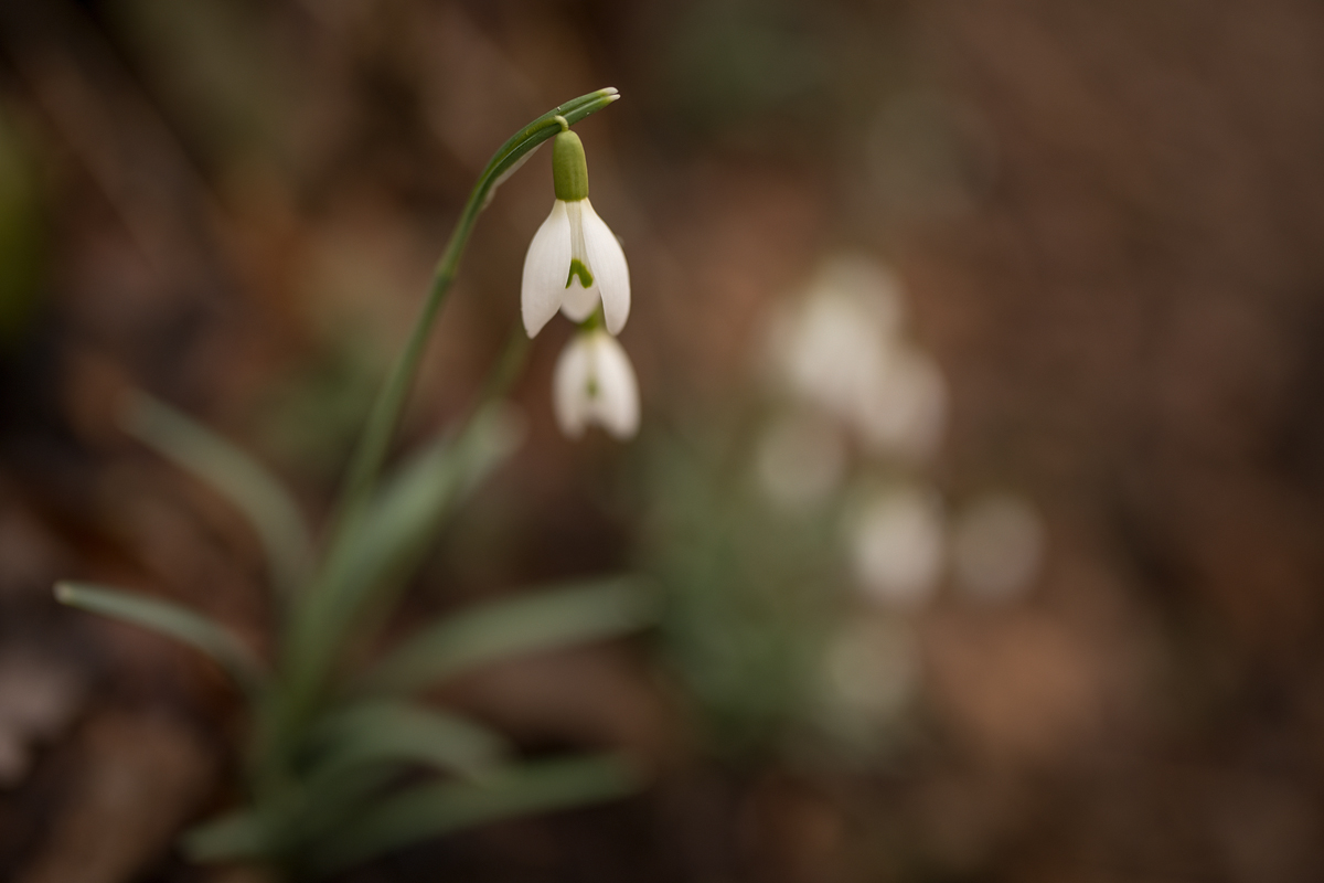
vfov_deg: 37.9
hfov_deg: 54.4
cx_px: 662
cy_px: 442
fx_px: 1287
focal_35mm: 35
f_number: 1.4
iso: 100
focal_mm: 35
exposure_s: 1/800
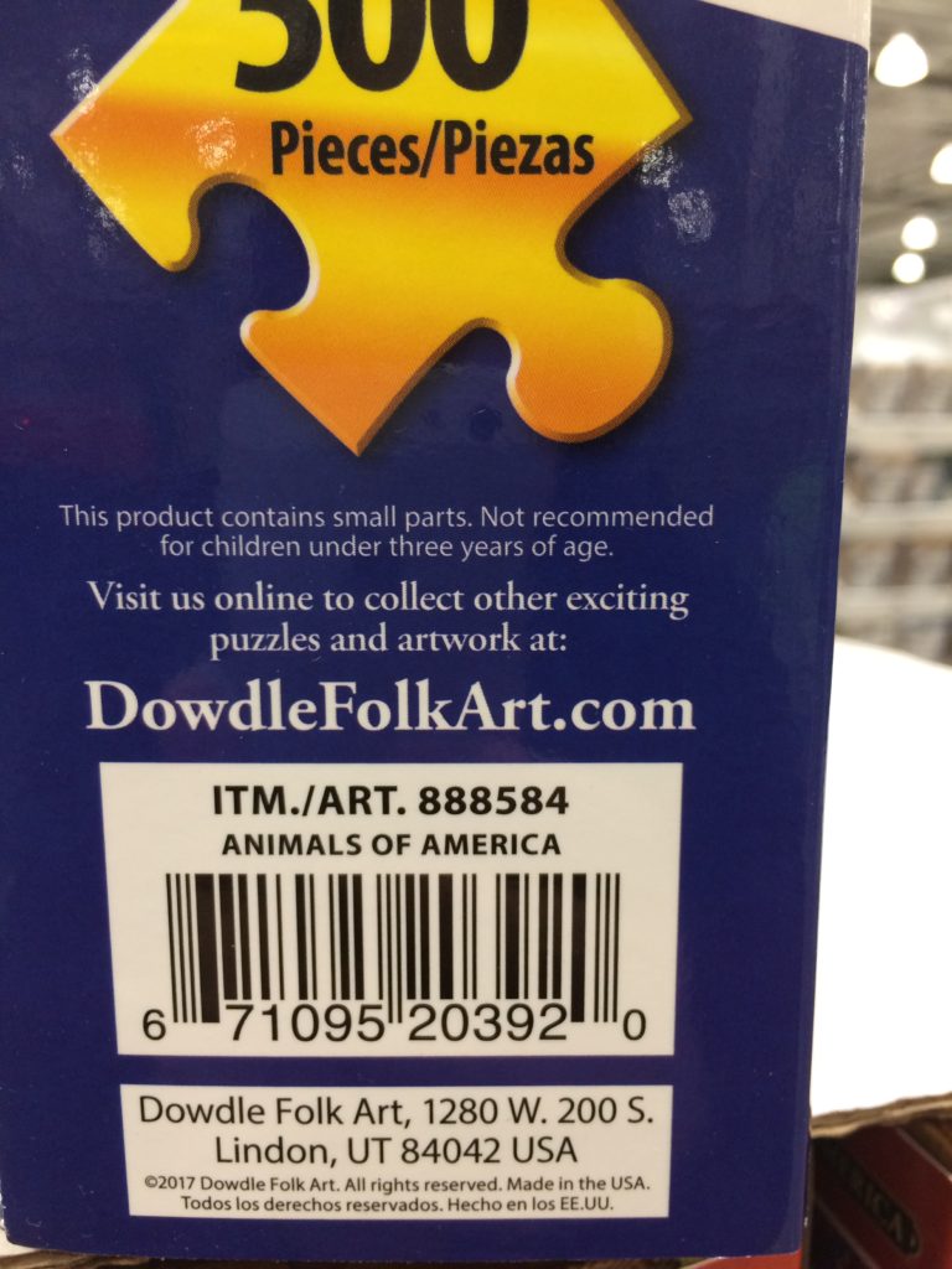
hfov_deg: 48.2
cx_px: 476
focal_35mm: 29
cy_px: 634
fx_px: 1063
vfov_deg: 61.7
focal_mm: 4.15
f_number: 2.2
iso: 125
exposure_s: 1/30
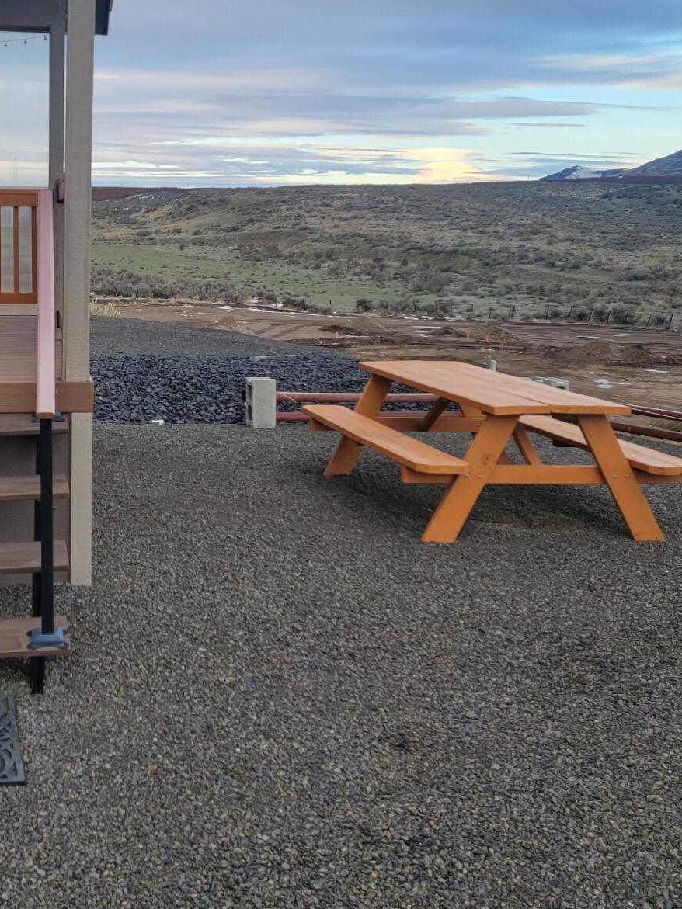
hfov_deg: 34.1
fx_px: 1077
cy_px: 295
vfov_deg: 45.0
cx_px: 144
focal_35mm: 41
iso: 25
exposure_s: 1/120
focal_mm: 6.7
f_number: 1.8
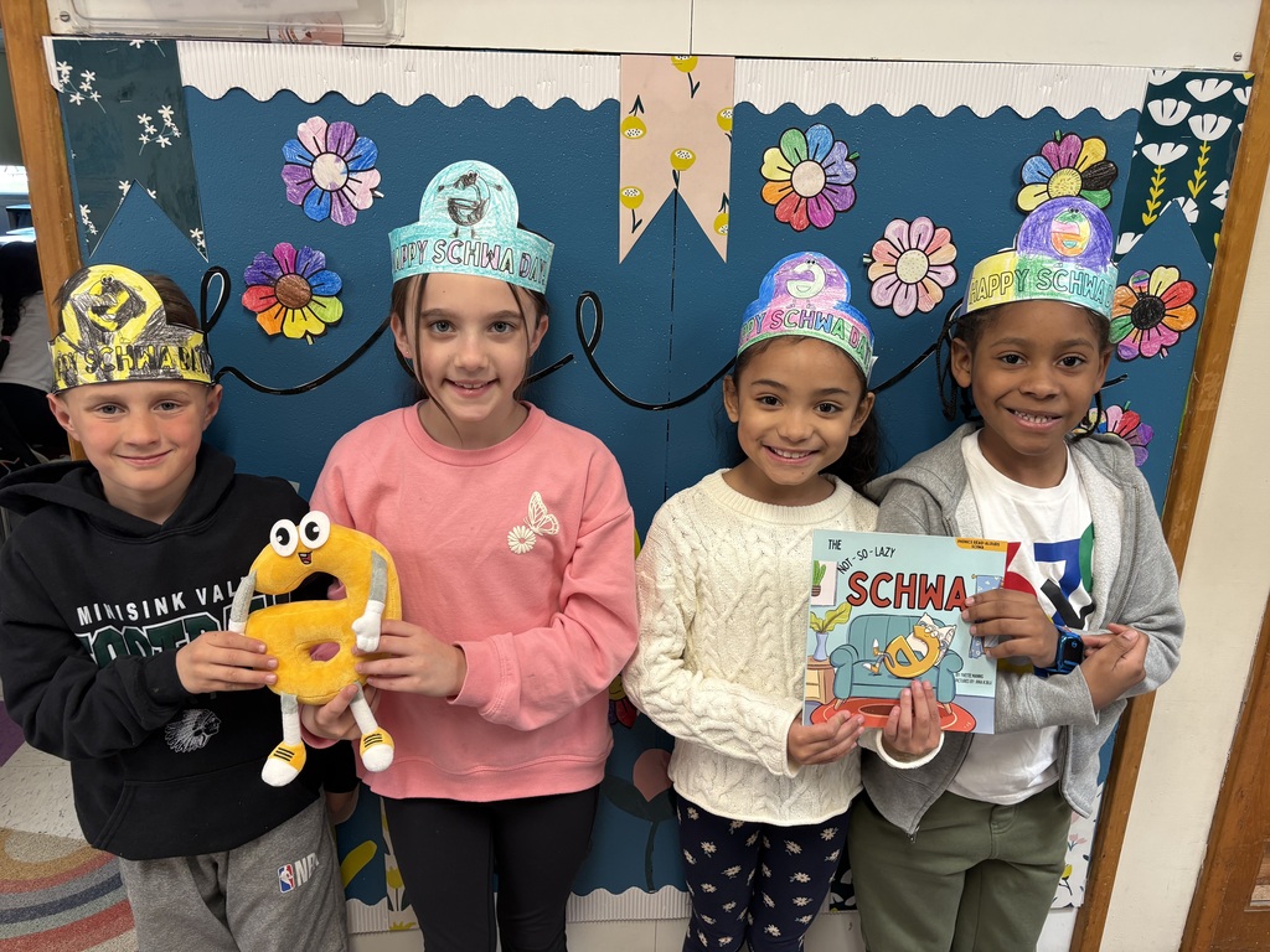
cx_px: 635
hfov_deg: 67.3
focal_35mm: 26
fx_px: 954
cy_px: 476
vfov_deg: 53.1
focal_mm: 5.96
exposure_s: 1/60
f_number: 1.6
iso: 125
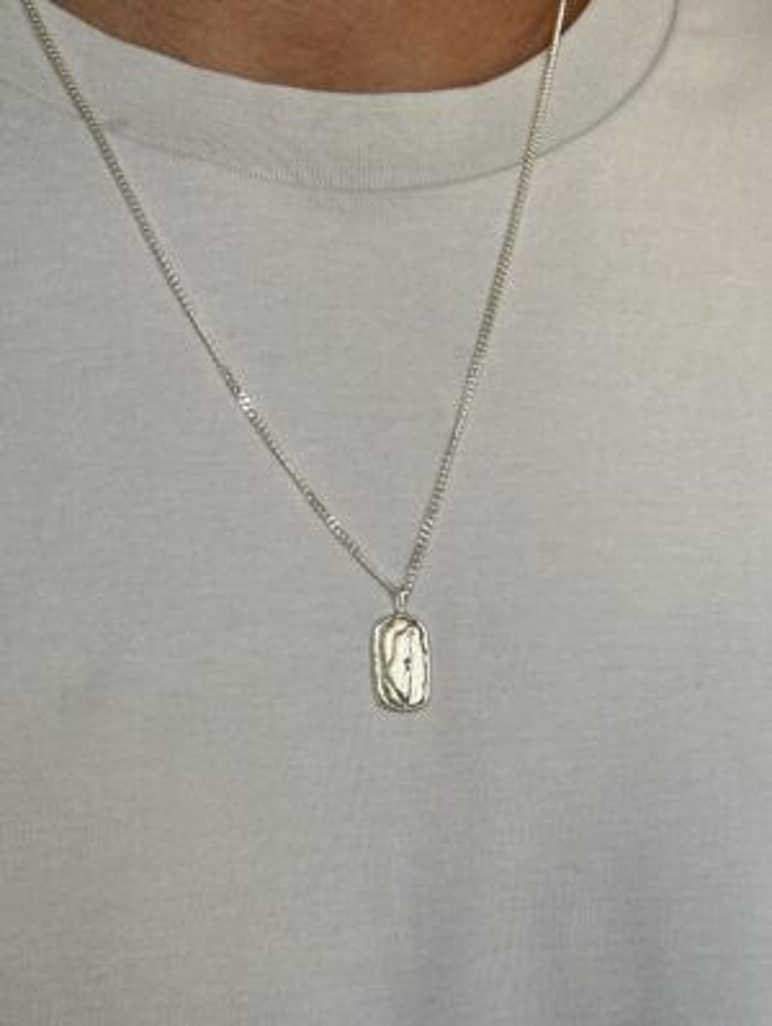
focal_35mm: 48
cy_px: 513
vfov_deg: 39.6
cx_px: 386
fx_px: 1425
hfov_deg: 30.3
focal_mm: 6.86
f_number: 1.78
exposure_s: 1/104
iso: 80
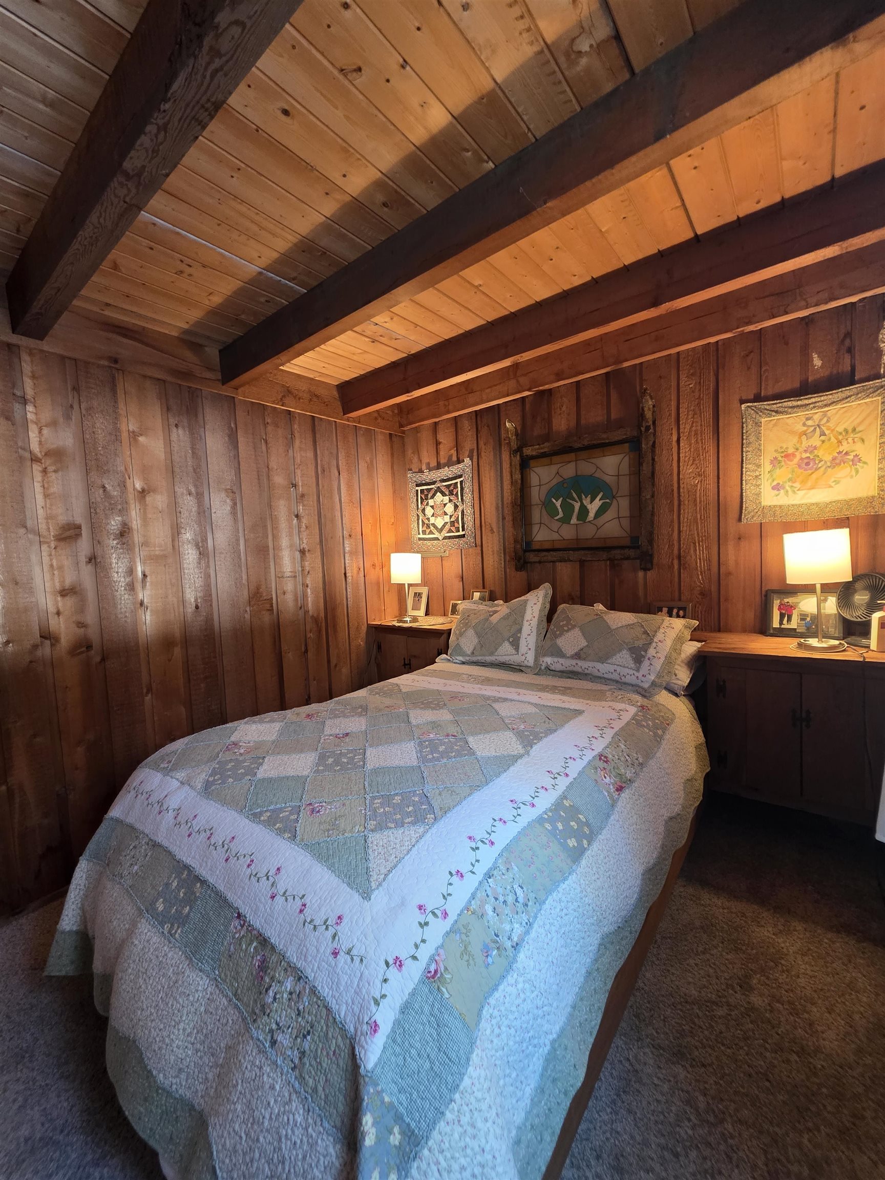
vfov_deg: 106.2
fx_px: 443
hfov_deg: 89.9
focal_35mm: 13
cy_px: 590
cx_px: 442
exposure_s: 1/60
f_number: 1.9
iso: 500
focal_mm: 2.2
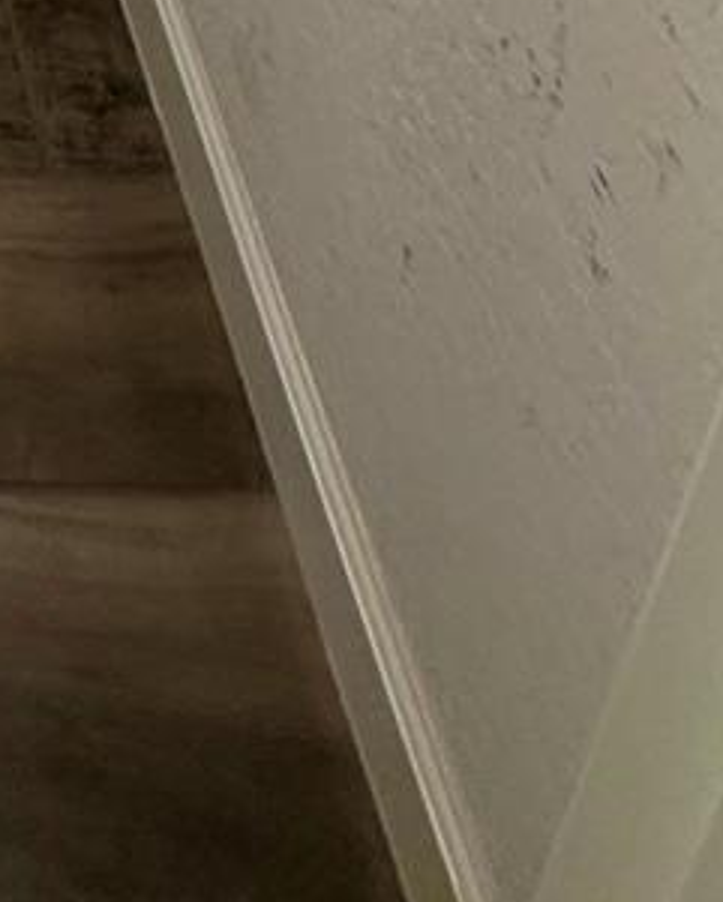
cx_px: -508
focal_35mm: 68
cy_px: -1253
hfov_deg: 18.5
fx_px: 1818
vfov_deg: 15.3
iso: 160
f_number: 2.2
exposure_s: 1/120
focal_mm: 2.22
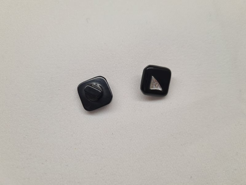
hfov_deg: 67.3
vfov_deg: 53.1
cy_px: 92
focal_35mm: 26
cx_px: 123
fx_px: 185
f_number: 1.8
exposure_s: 1/205
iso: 50
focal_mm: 5.4
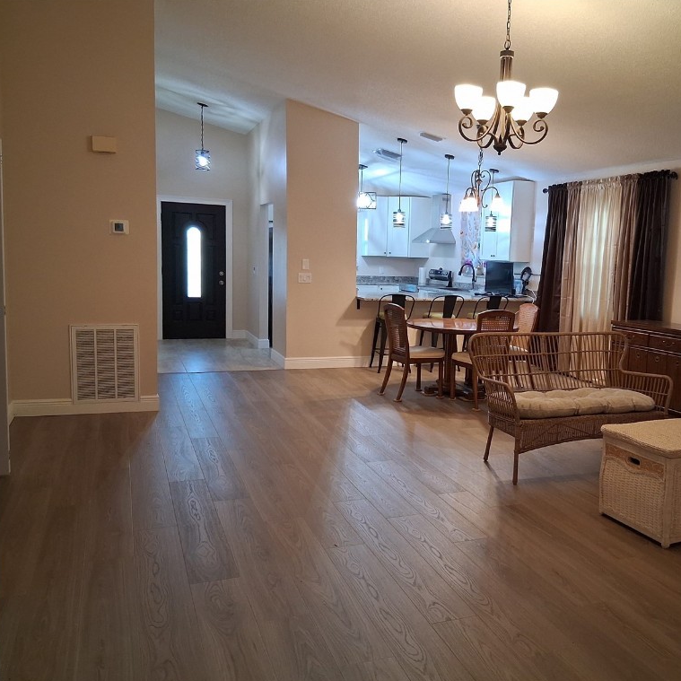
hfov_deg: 52.2
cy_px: 341
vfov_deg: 52.5
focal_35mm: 31
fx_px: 690
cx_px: 406
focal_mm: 3.98
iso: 400
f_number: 1.8
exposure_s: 1/50
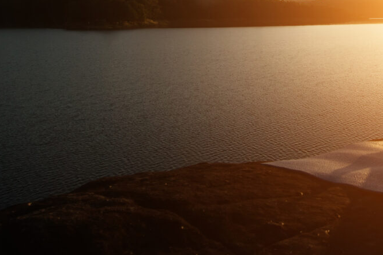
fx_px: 394
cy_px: -28
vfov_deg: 31.7
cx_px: 335
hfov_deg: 47.4
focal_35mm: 37
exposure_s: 1/640
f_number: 16
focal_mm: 16
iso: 640
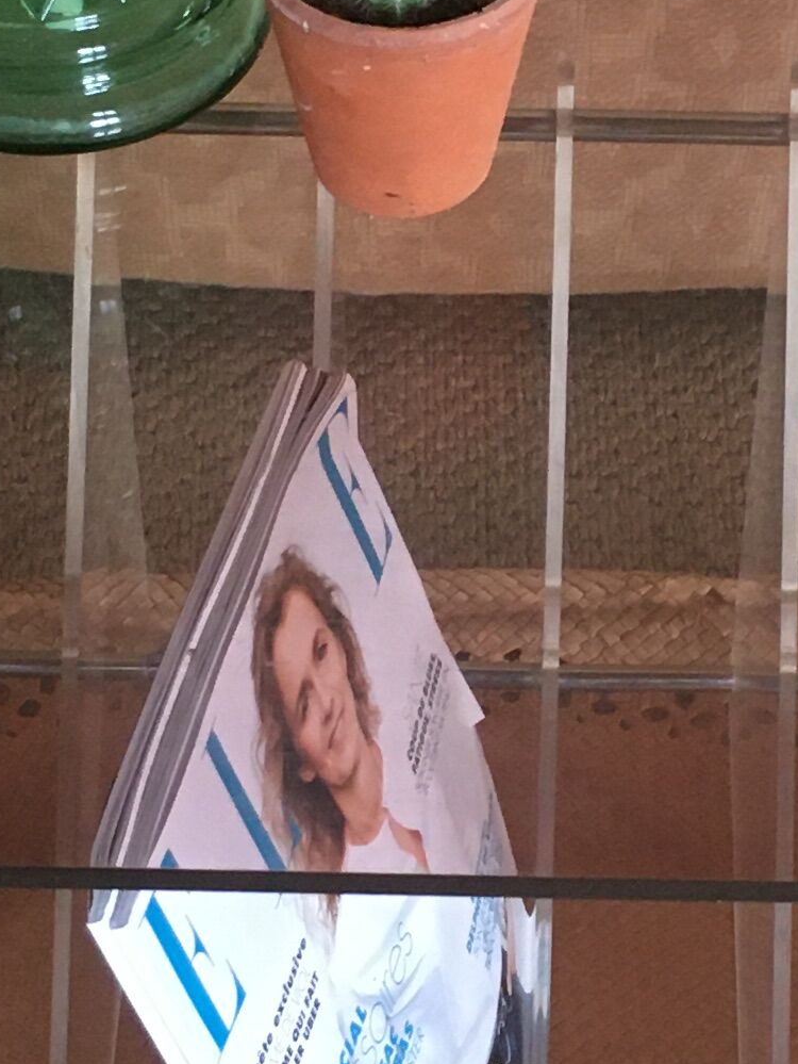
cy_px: 742
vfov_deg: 16.8
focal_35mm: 117
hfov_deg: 12.7
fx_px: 3594
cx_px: 426
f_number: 2.2
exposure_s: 1/33
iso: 160
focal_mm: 4.15
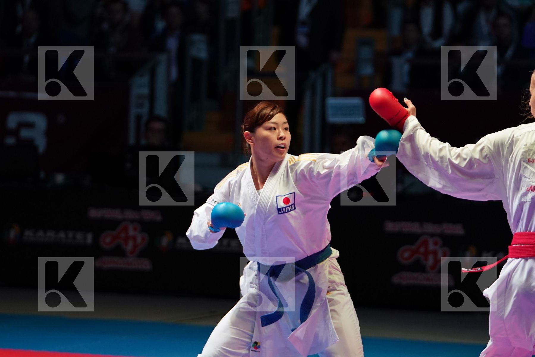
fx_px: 3121
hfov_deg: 9.8
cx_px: 268
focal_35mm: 210
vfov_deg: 6.5
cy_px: 178
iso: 2000
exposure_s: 1/1000
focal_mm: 140
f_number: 2.8
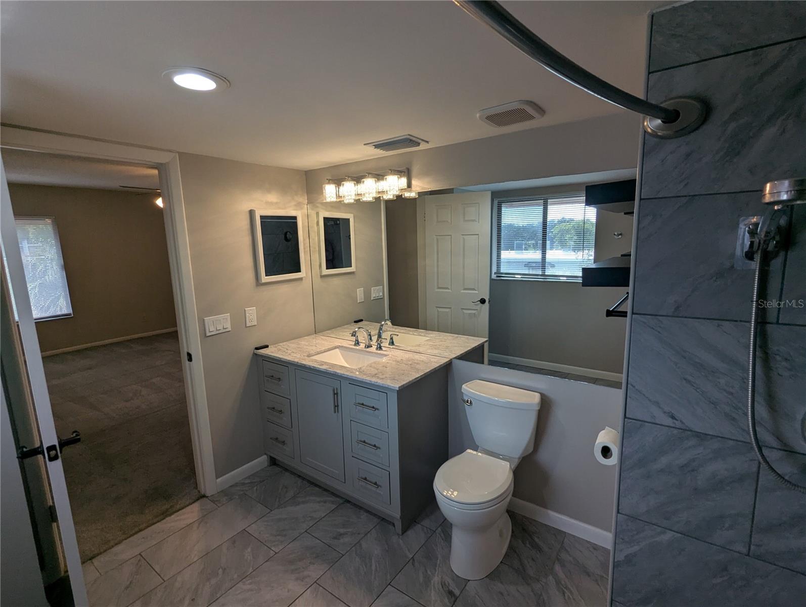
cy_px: 304
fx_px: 373
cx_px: 403
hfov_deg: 94.4
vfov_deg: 78.2
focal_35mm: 16
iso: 74
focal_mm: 2.35
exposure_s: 1/152
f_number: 2.2
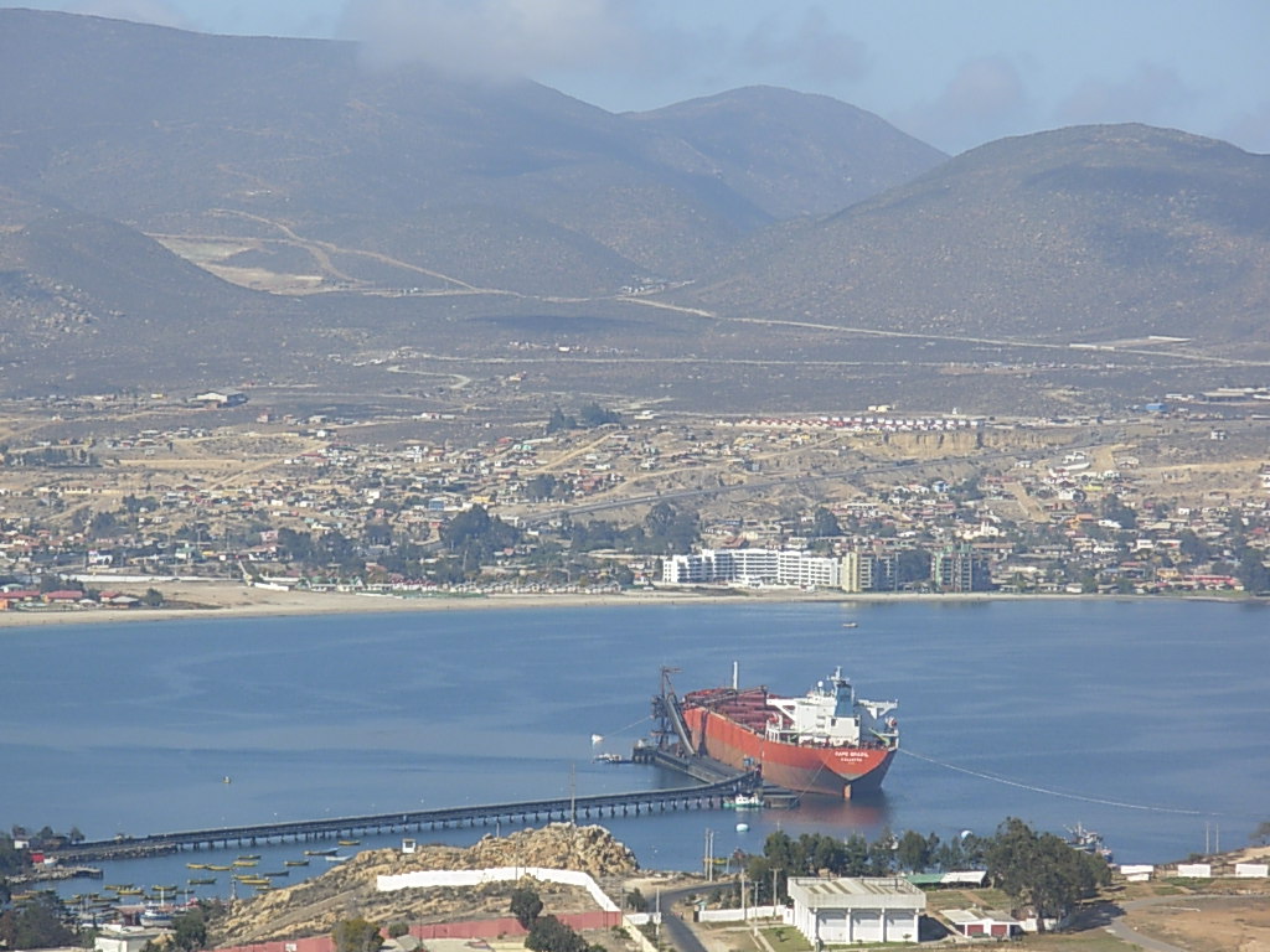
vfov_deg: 7.8
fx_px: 6971
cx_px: 635
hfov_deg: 10.4
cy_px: 476
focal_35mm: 190
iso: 50
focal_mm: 31.4
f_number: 5
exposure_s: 1/512
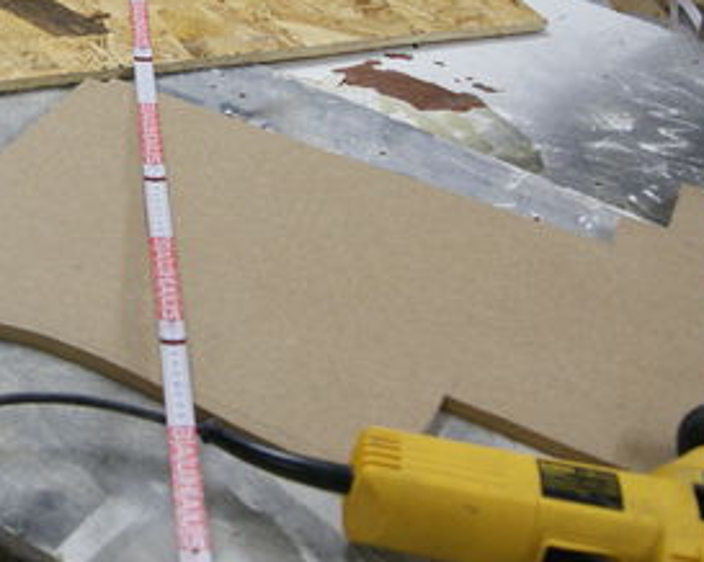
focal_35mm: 66
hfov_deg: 27.8
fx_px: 1374
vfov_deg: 22.7
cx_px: 80
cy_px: 86
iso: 400
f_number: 4
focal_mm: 20
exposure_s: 1/20
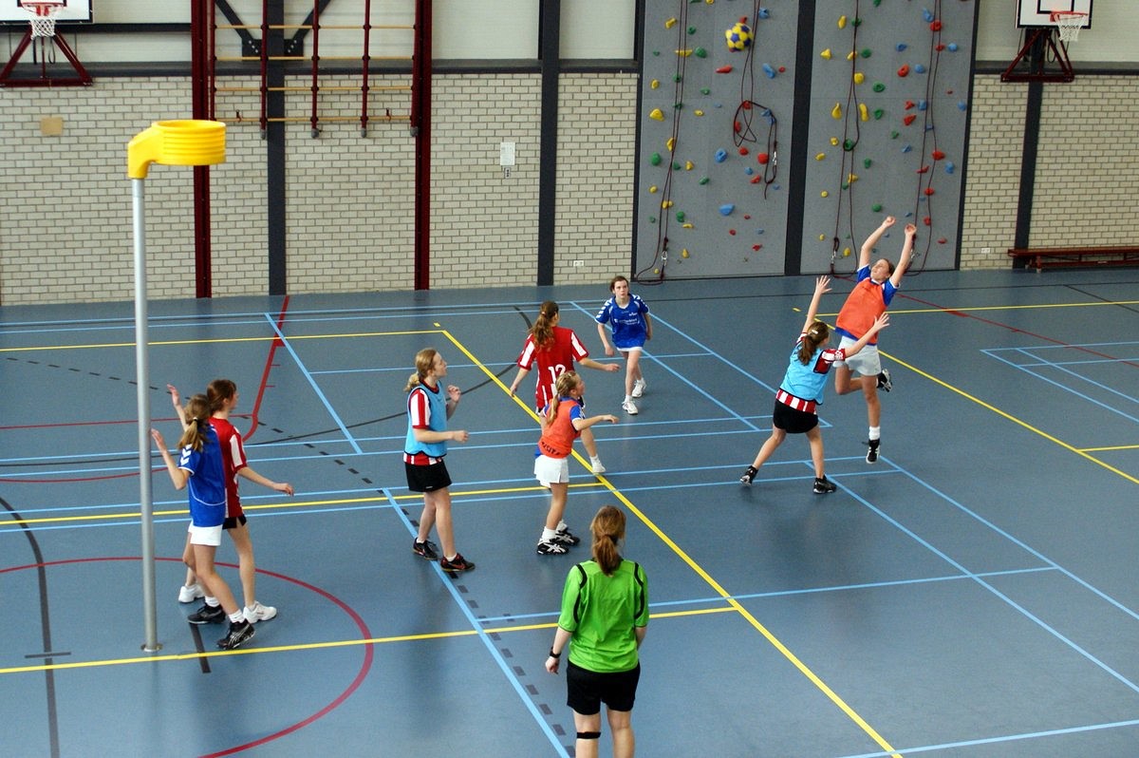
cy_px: 379
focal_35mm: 42
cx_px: 570
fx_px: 1328
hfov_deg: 46.4
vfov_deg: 31.8
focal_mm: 28
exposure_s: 1/200
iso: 800
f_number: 4
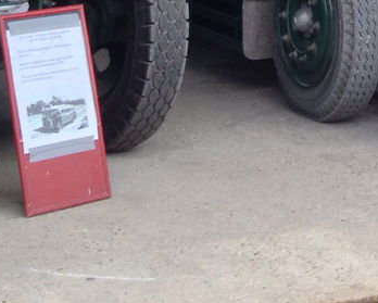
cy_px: -261
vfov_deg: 9.3
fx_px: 1758
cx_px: 541
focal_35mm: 157
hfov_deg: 11.8
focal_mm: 4.28
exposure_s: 1/141
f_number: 2.4
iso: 50
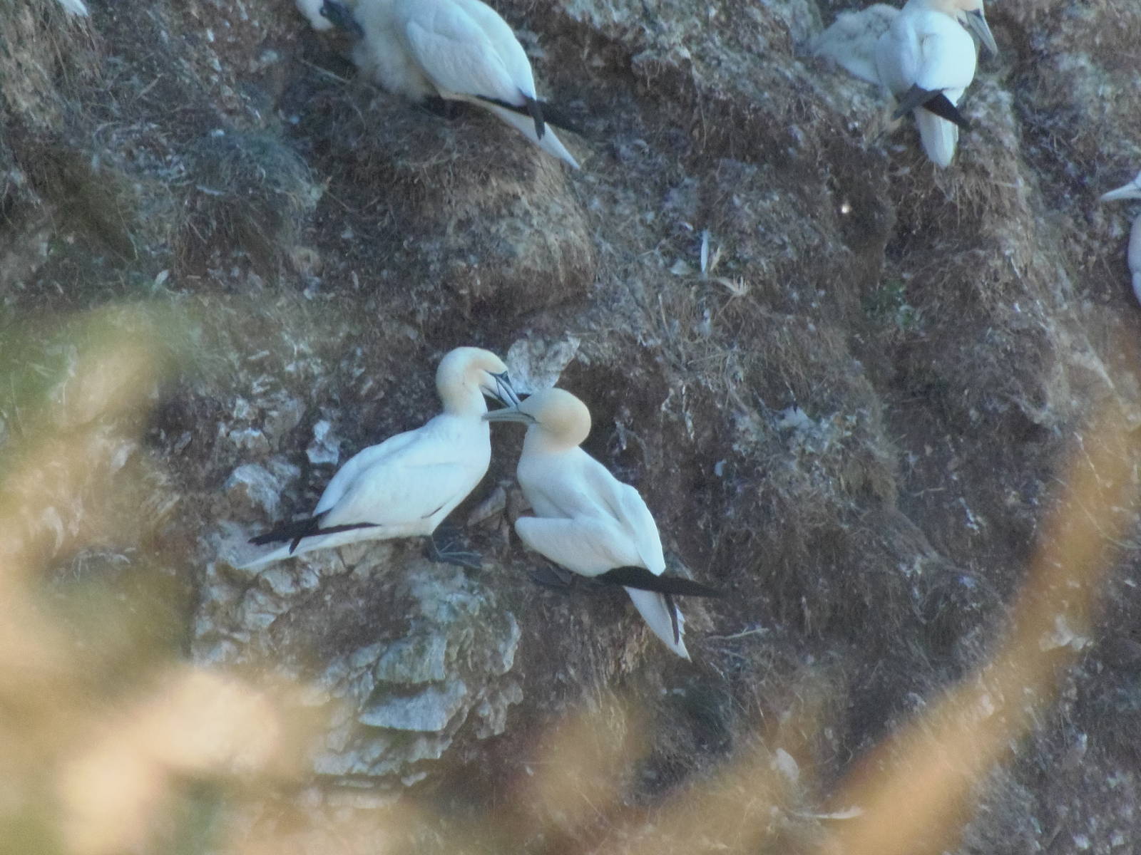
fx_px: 22447
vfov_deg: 2.2
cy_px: 428
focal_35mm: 681
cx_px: 570
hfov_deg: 2.9
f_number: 5.3
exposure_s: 1/800
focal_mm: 126.2
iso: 500
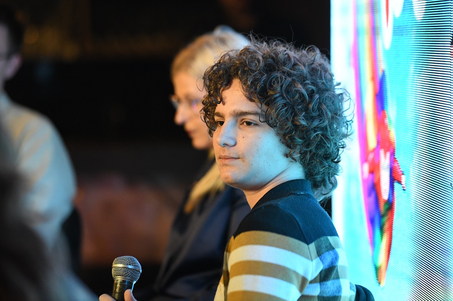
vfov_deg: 7.4
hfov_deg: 11.1
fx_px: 2327
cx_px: 226
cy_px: 150
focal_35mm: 185
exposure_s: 1/250
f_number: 3.5
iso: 4000
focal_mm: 185
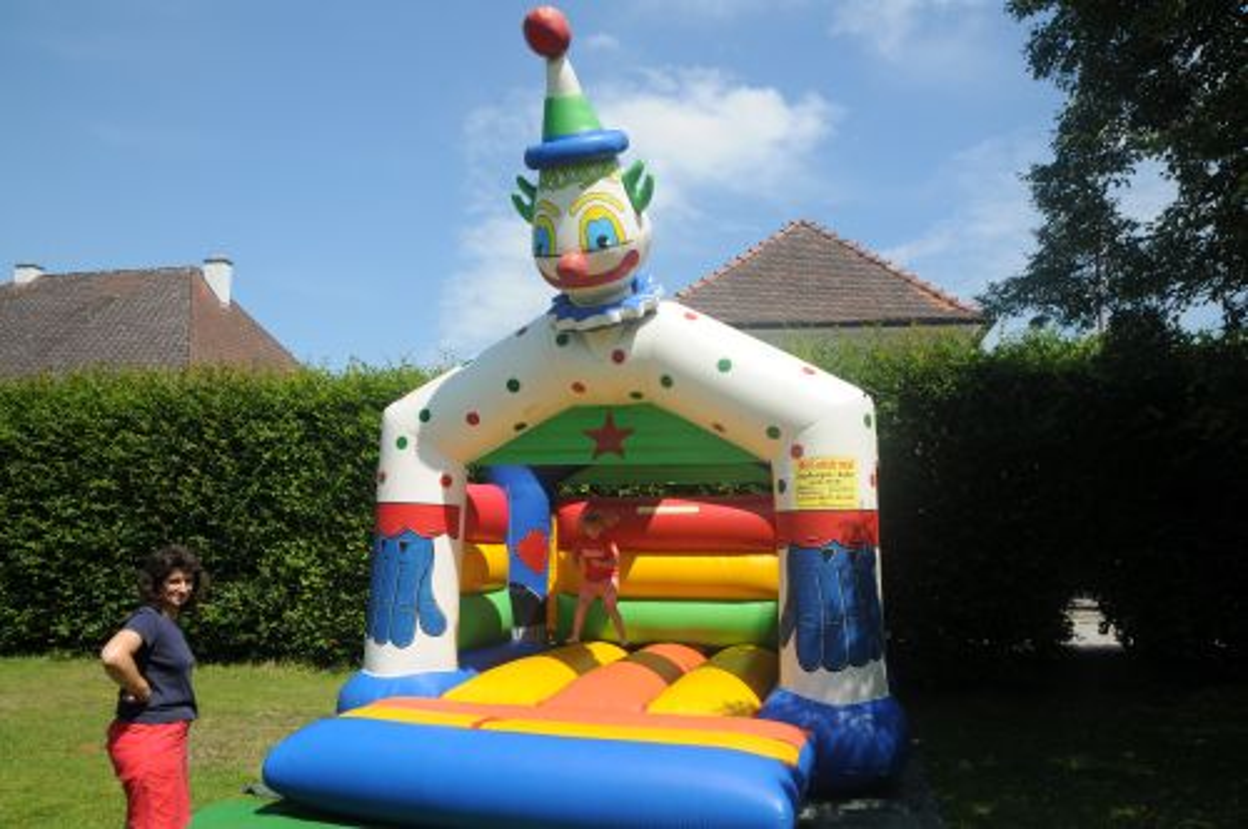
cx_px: 624
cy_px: 414
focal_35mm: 26
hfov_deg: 70.5
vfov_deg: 50.3
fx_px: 883
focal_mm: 17
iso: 200
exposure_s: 1/500
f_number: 7.1
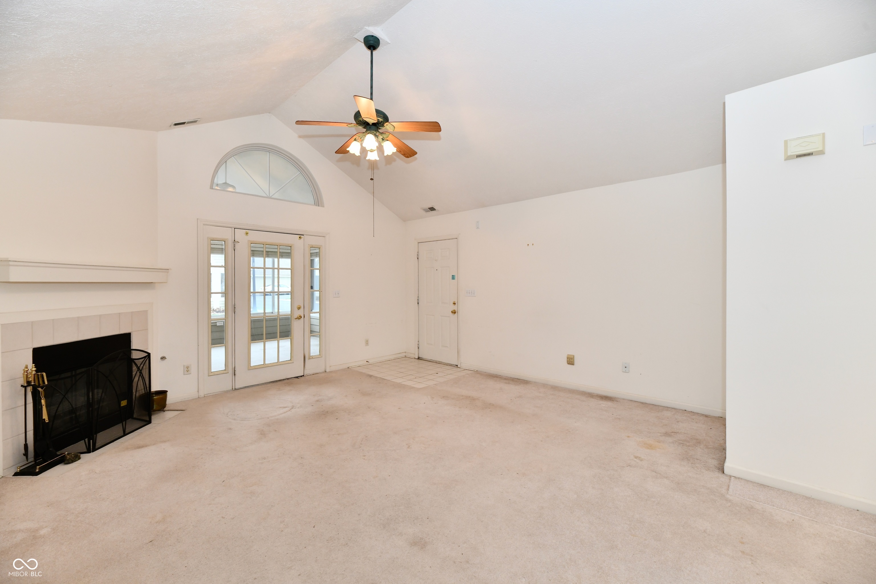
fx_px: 341
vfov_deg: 81.2
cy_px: 292
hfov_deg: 104.3
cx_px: 438
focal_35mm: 14
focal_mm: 14
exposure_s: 1/60
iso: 640
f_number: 6.3
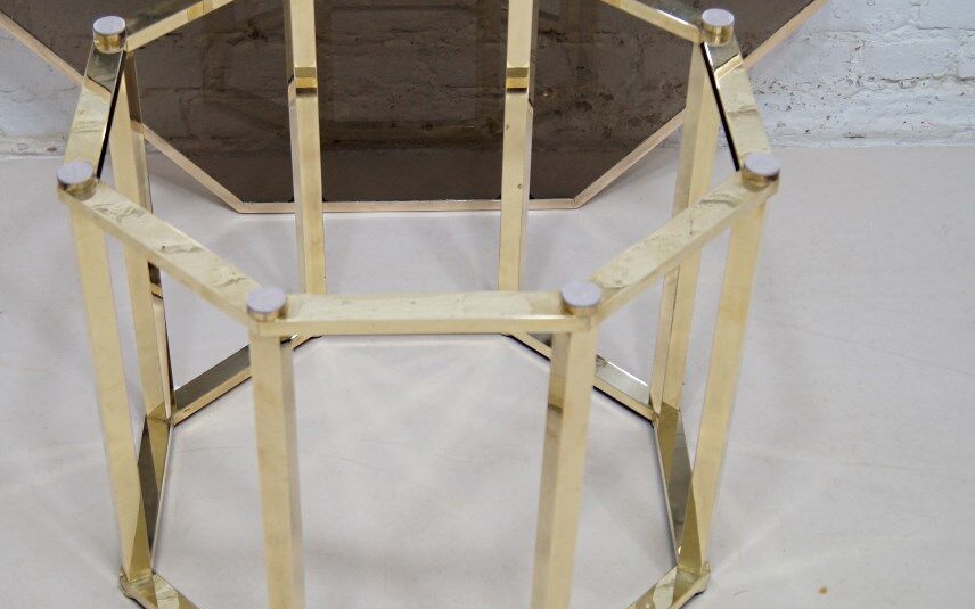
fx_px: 1541
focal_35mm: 58
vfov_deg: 22.4
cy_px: 294
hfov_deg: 35.0
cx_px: 411
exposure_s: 1/80
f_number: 4.5
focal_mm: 26
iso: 400
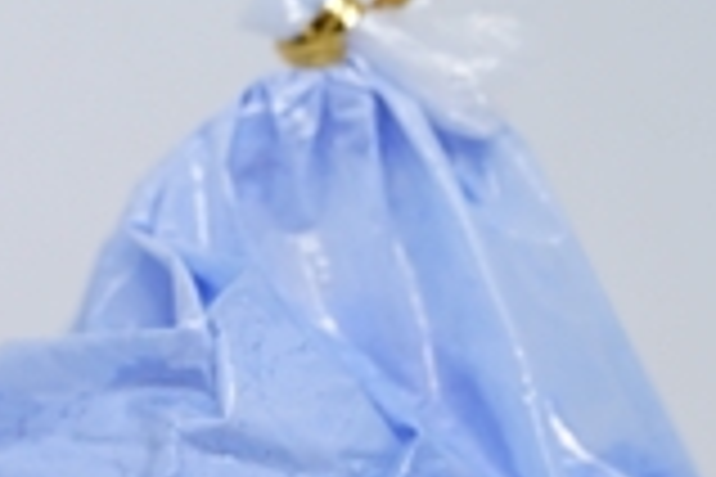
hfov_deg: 10.2
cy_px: 554
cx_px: -284
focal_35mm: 196
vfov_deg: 7.0
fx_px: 3898
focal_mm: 65
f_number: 5.6
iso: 1250
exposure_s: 1/200
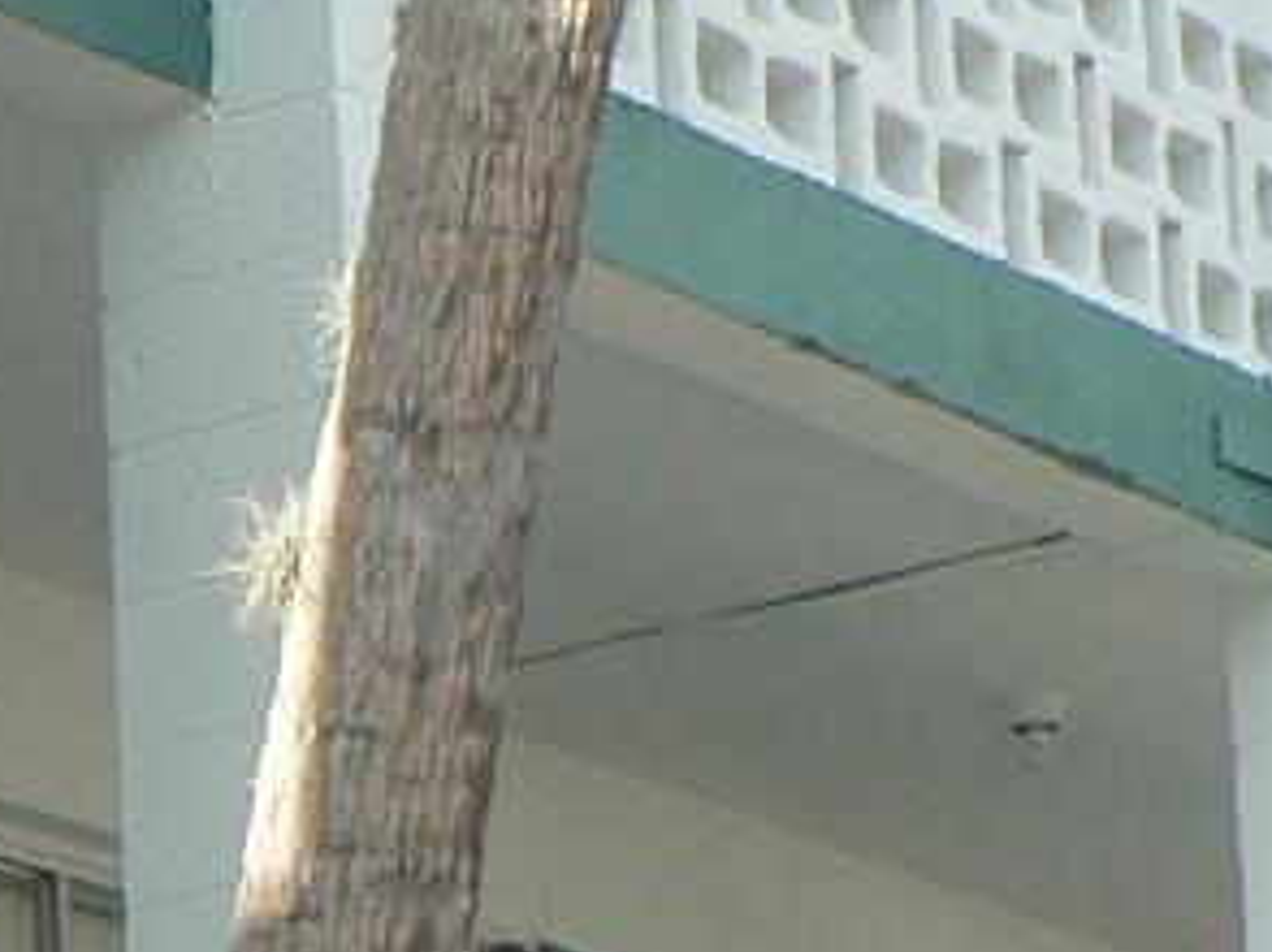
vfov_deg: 7.5
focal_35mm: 196
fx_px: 7196
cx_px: -411
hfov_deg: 9.9
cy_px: 1367
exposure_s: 1/200
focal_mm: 6
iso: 80
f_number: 4
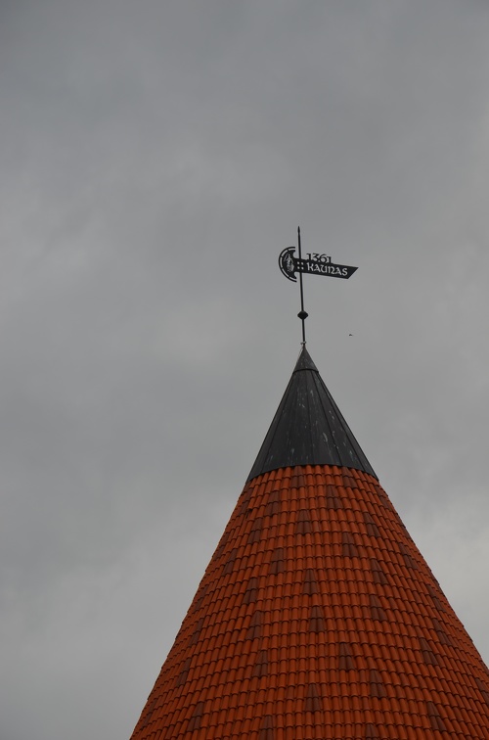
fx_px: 3227
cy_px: 370
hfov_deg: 8.7
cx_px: 244
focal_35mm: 158
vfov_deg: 13.1
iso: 100
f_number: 11
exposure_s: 1/500
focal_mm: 105
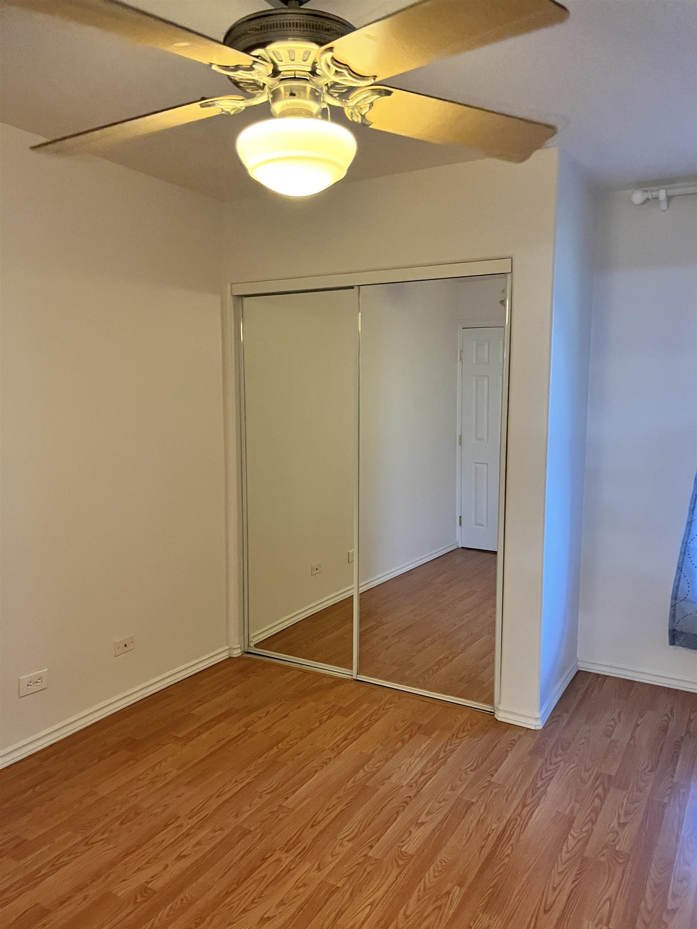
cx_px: 348
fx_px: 698
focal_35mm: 26
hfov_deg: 53.1
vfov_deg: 67.3
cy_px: 464
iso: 640
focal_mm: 5.1
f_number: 1.6
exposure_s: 1/40
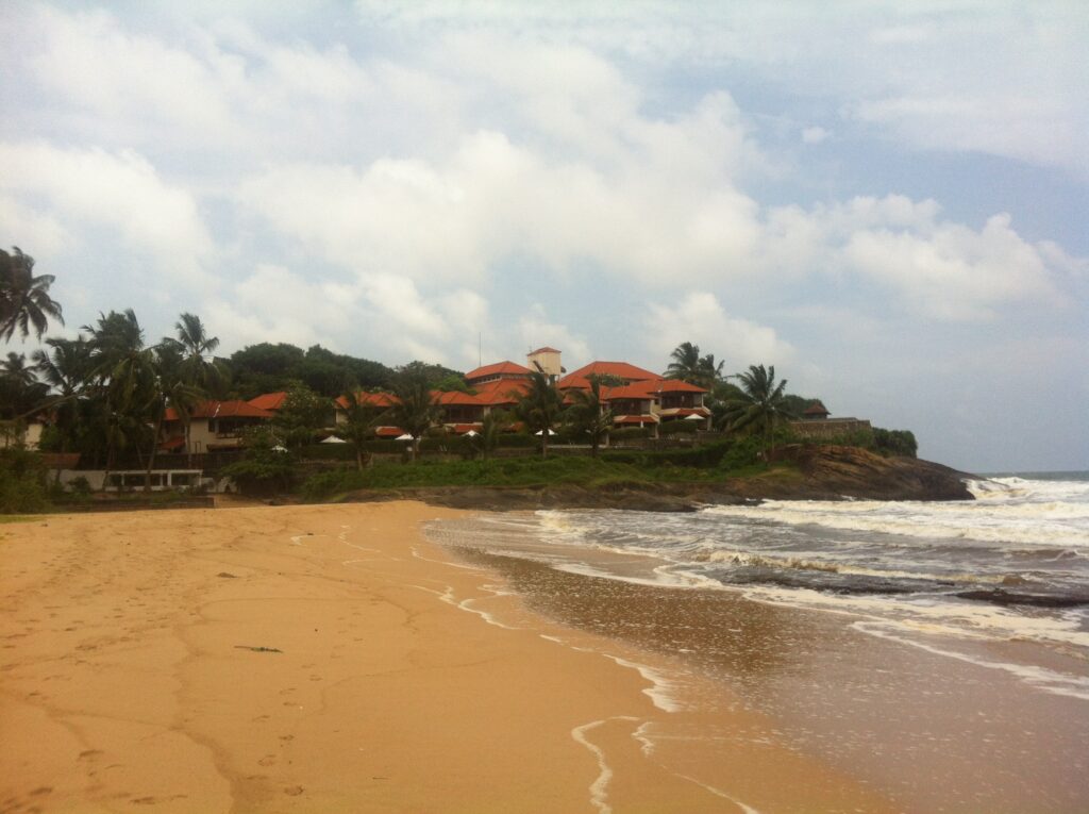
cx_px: 544
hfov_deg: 52.7
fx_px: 1100
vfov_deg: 40.6
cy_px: 407
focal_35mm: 35
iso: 80
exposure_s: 1/2514
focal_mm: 3.85
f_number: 2.8
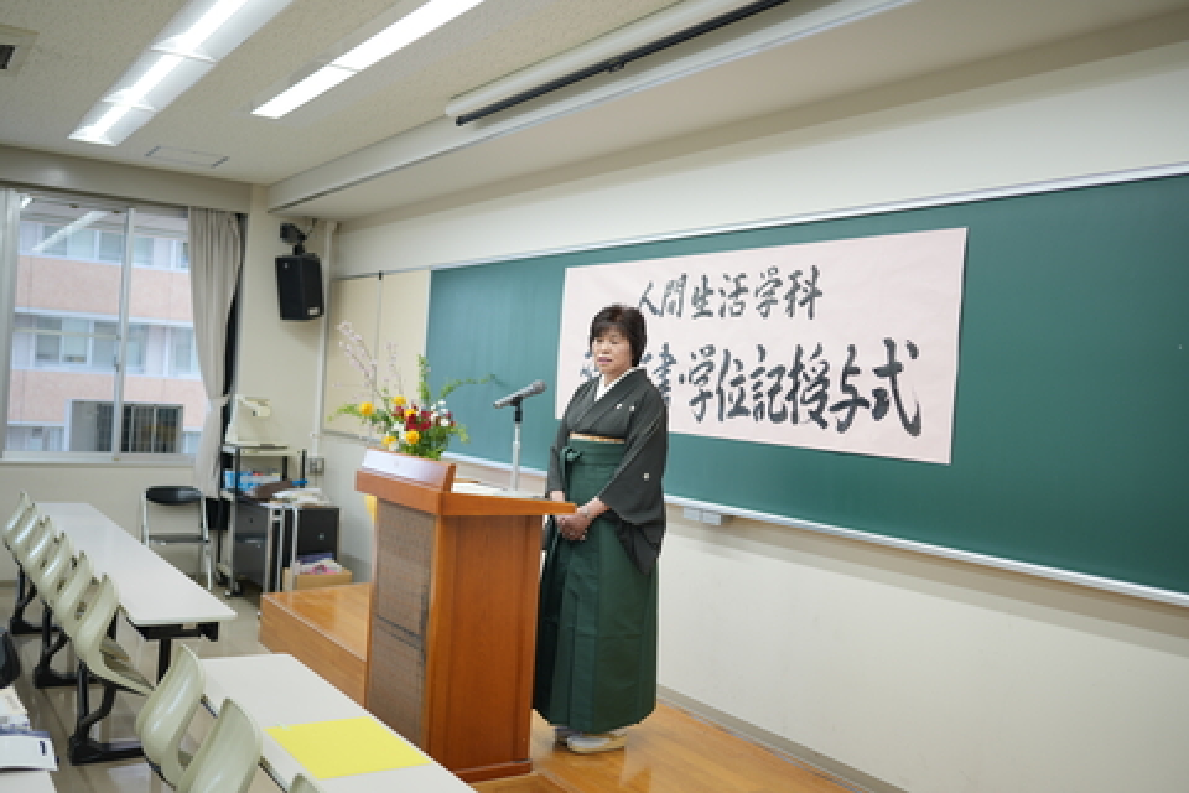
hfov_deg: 54.4
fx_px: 1156
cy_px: 396
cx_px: 594
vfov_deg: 37.9
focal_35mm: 35
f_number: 1.4
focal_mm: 35
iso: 100
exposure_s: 1/160
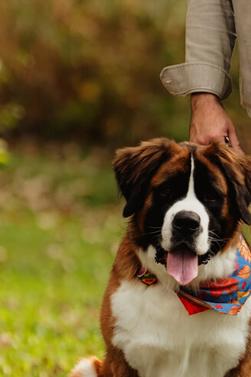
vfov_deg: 4.2
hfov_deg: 2.8
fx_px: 5159
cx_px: 397
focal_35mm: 493
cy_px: -12
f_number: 1.8
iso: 250
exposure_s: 1/1000
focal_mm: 135
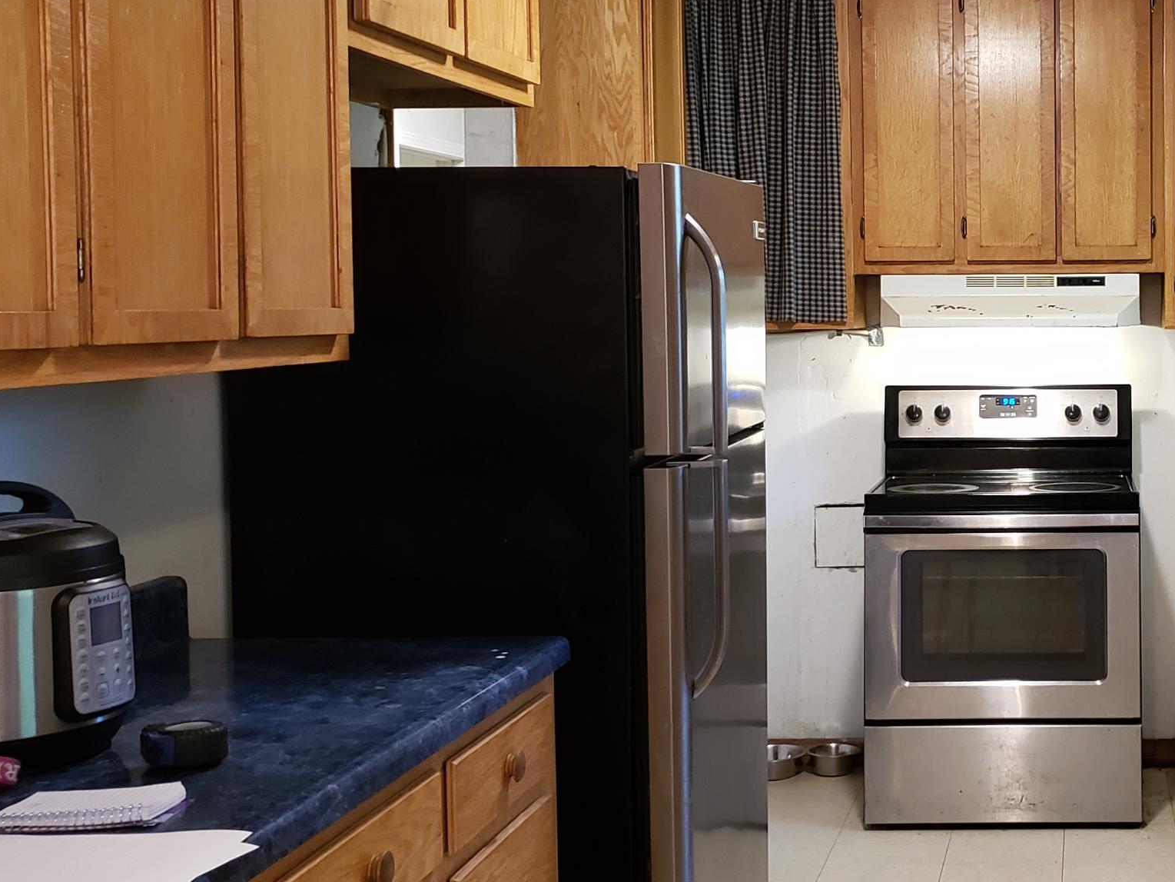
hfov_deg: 35.3
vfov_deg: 28.5
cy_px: 357
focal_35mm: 51
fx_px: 1731
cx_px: 1063
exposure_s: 1/40
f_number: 1.5
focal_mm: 4.3
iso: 320
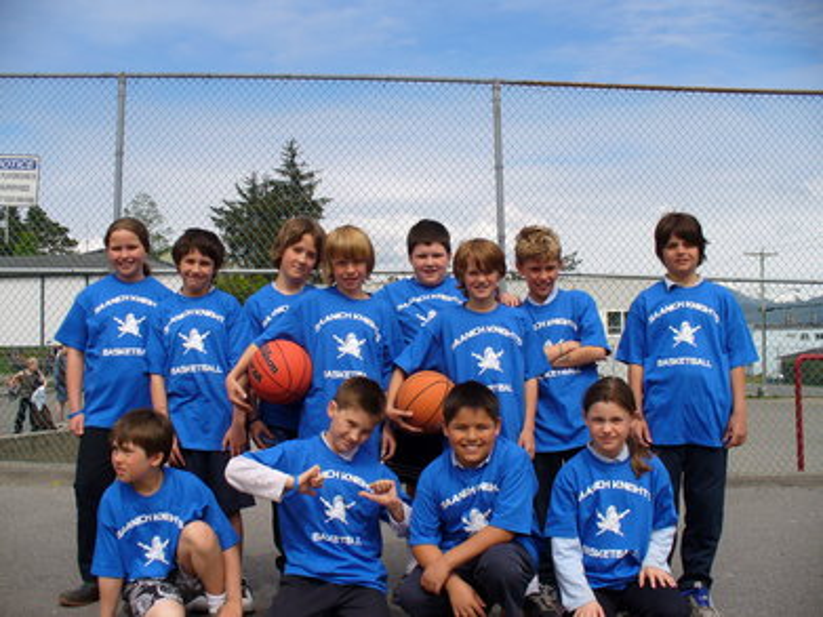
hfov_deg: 50.2
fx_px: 879
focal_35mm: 37
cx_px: 412
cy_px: 308
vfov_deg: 38.6
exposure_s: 1/320
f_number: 5.6
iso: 64
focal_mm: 6.1
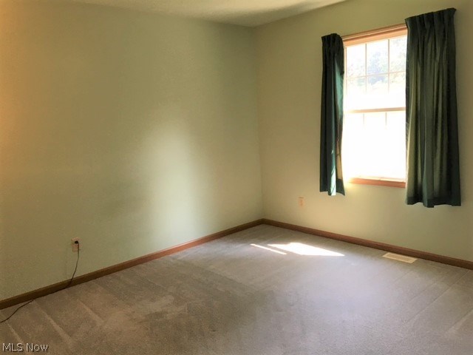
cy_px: 178
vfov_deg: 48.2
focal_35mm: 29
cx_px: 236
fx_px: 396
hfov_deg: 61.7
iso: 32
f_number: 2.2
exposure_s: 1/30
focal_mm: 4.15
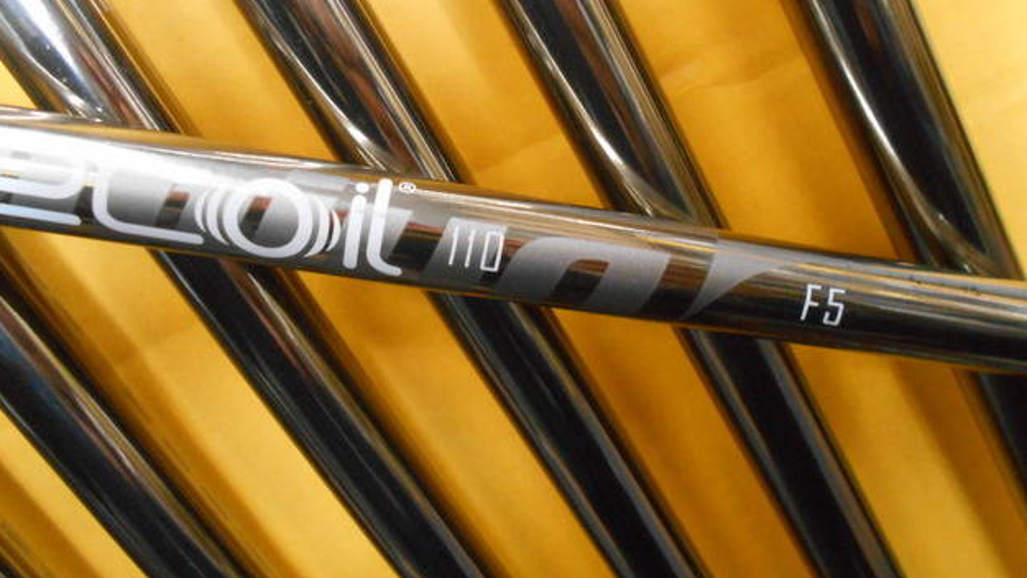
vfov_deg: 39.7
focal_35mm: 29
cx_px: 521
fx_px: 790
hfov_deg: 66.0
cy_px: 186
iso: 800
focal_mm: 4.6
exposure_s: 1/60
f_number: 3.2
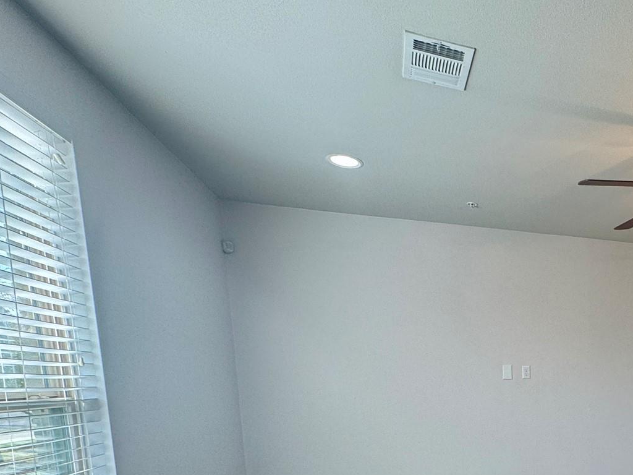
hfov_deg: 53.2
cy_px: 445
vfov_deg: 44.3
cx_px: 600
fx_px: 512
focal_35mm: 28
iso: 80
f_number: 2.2
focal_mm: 2.22
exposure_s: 1/120
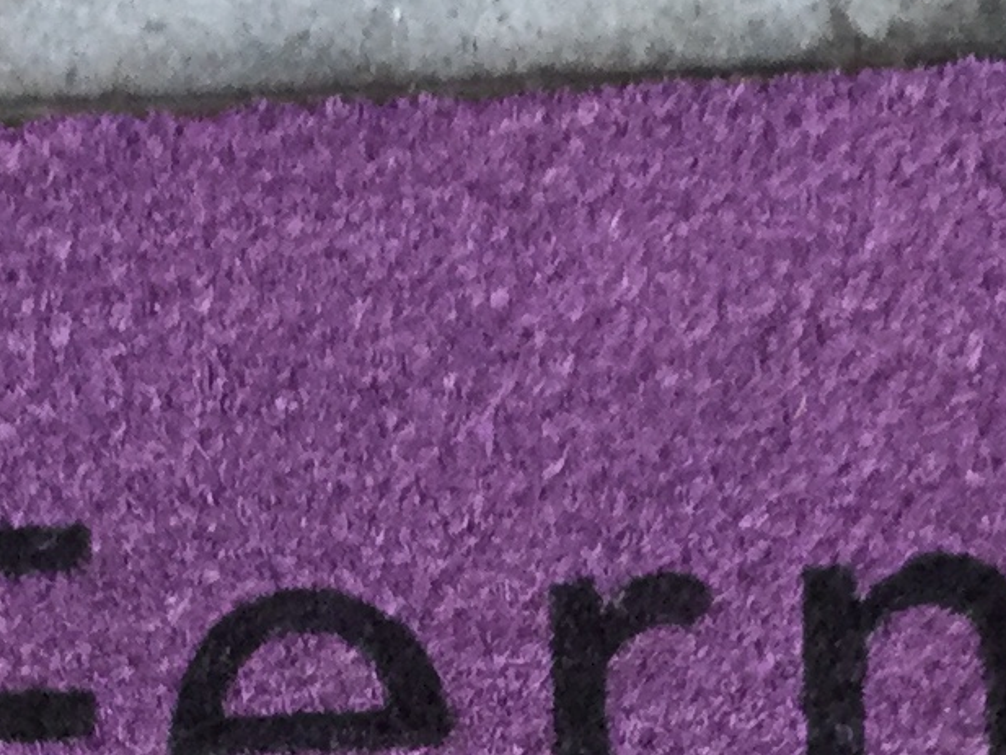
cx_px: 427
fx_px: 4767
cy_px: 978
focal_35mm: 164
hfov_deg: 12.0
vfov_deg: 8.9
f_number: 2.4
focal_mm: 3.3
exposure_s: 1/33
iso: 40
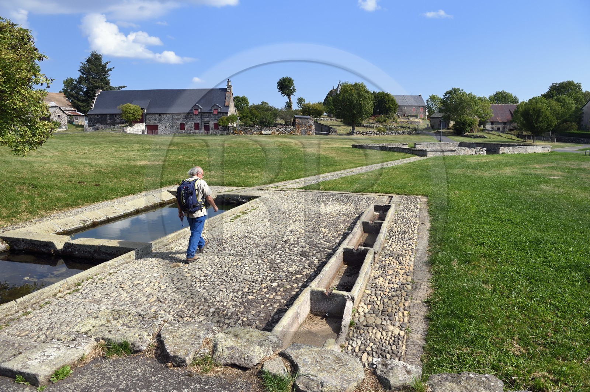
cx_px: 295
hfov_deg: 67.4
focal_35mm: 27
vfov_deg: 47.9
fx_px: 442
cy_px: 196
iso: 200
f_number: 10
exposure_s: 1/250
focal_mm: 27
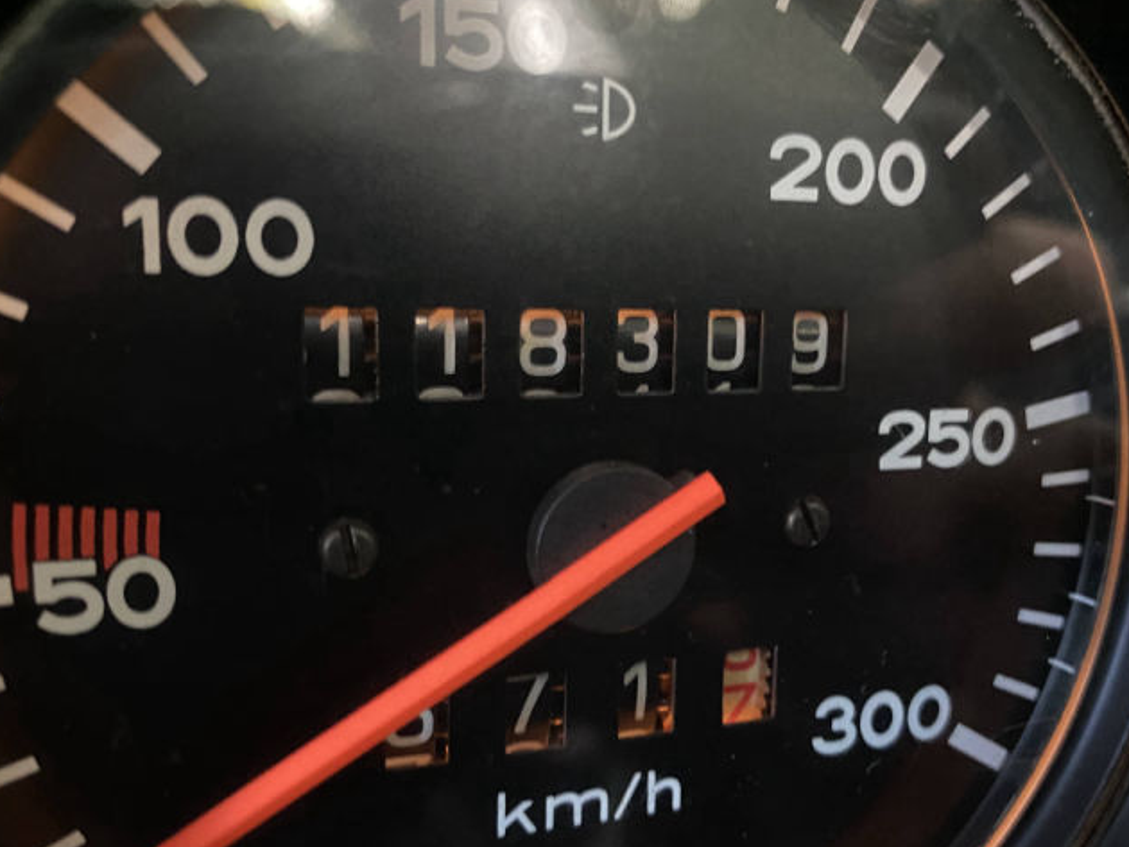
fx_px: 1077
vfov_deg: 43.0
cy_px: 446
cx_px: 649
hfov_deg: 55.1
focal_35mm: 33
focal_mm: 4.25
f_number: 1.8
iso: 1000
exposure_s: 1/16
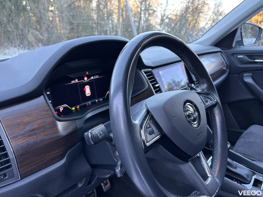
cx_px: 132
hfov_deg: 67.3
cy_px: 98
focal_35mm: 26
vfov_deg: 53.1
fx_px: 198
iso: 125
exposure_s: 1/84
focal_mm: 5.96
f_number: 1.6
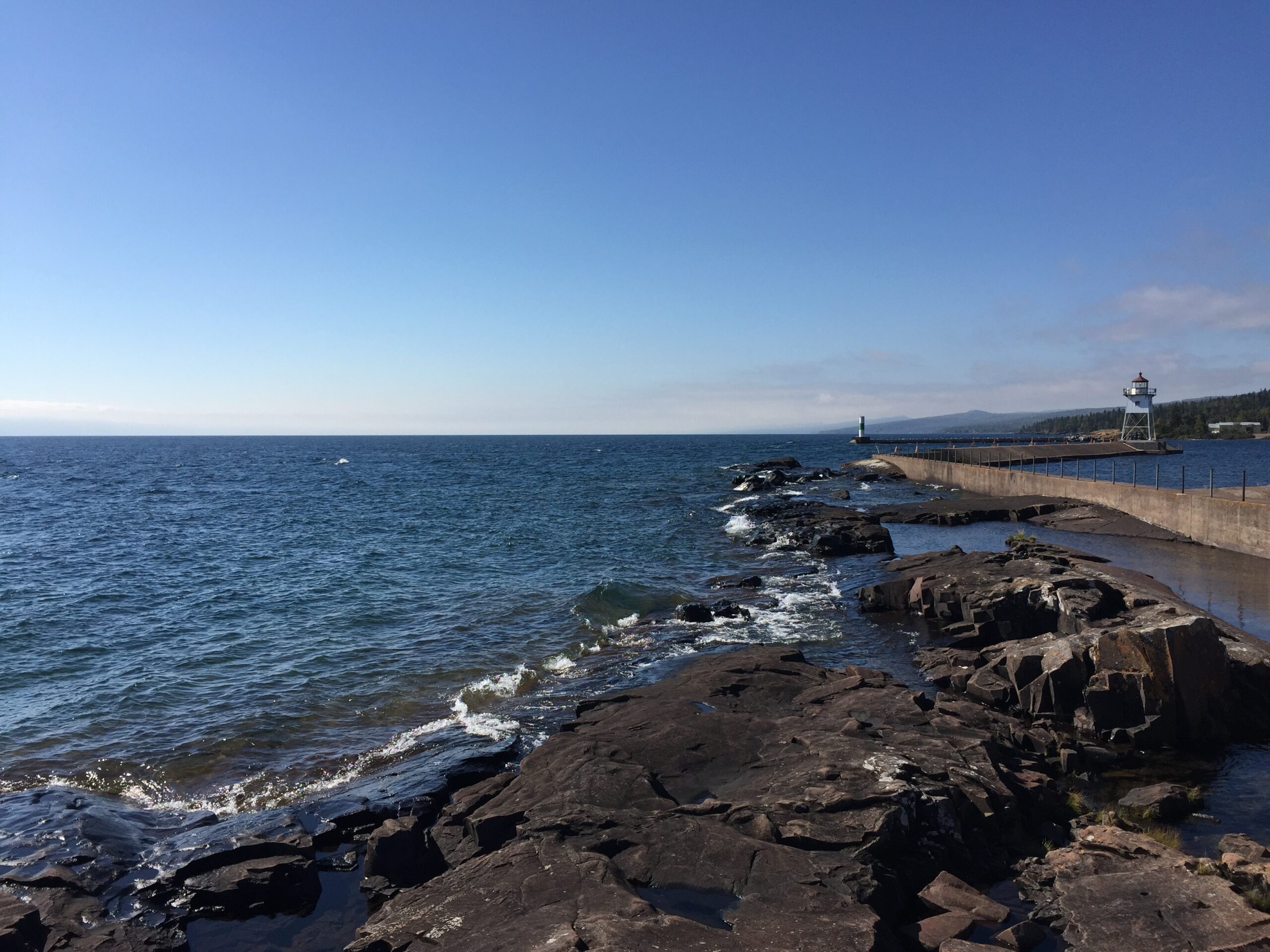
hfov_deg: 61.7
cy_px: 476
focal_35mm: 29
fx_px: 1064
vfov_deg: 48.2
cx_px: 635
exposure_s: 1/3300
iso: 32
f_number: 2.2
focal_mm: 4.15
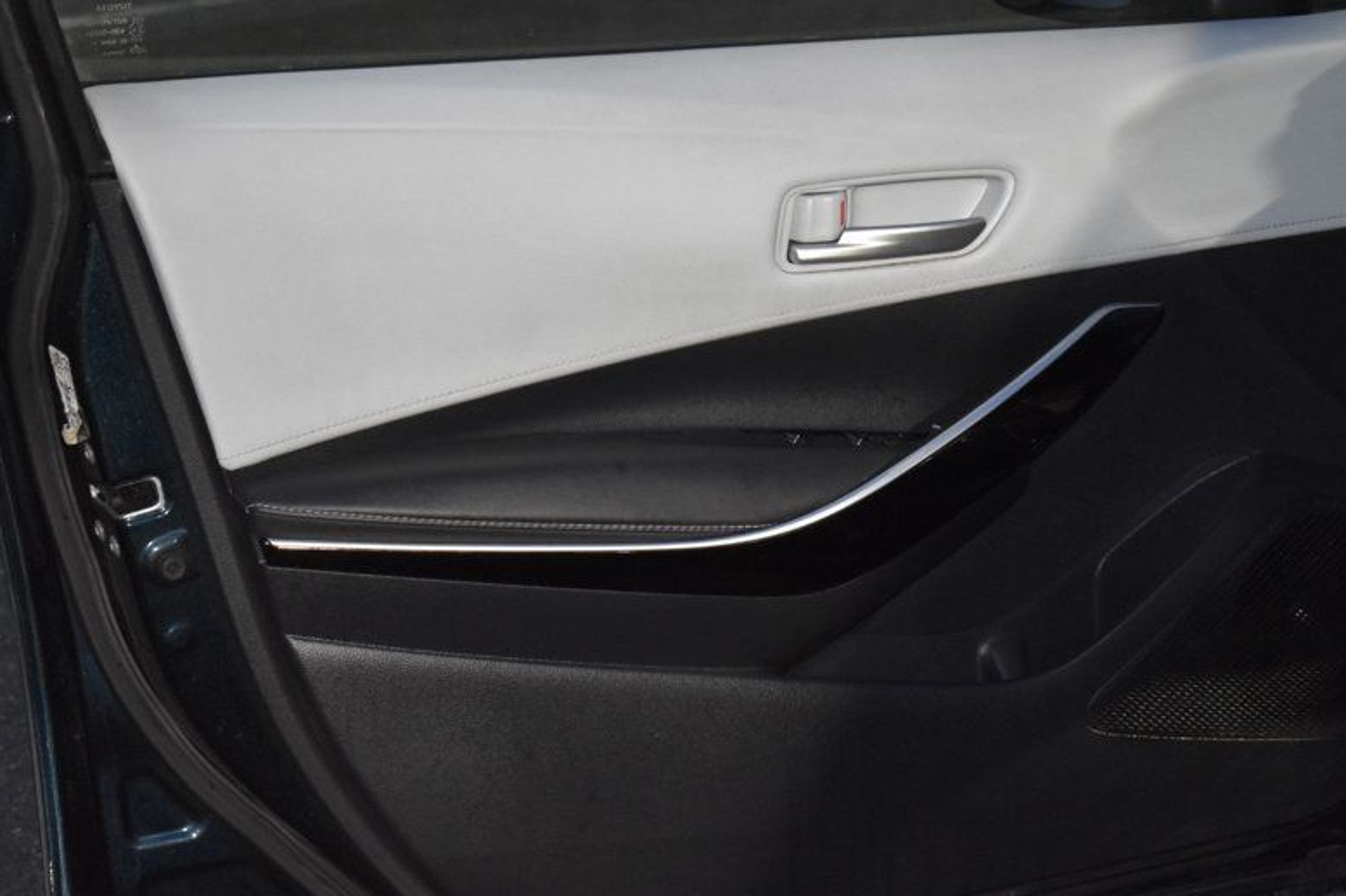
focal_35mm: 79
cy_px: 531
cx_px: 851
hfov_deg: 25.6
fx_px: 2952
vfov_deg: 17.2
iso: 2500
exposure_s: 1/30
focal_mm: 40
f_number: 5
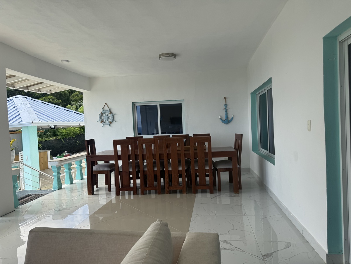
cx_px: 176
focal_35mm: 24
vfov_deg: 56.8
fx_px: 243
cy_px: 132
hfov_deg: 71.6
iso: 80
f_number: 1.78
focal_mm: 6.76
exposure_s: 1/1042
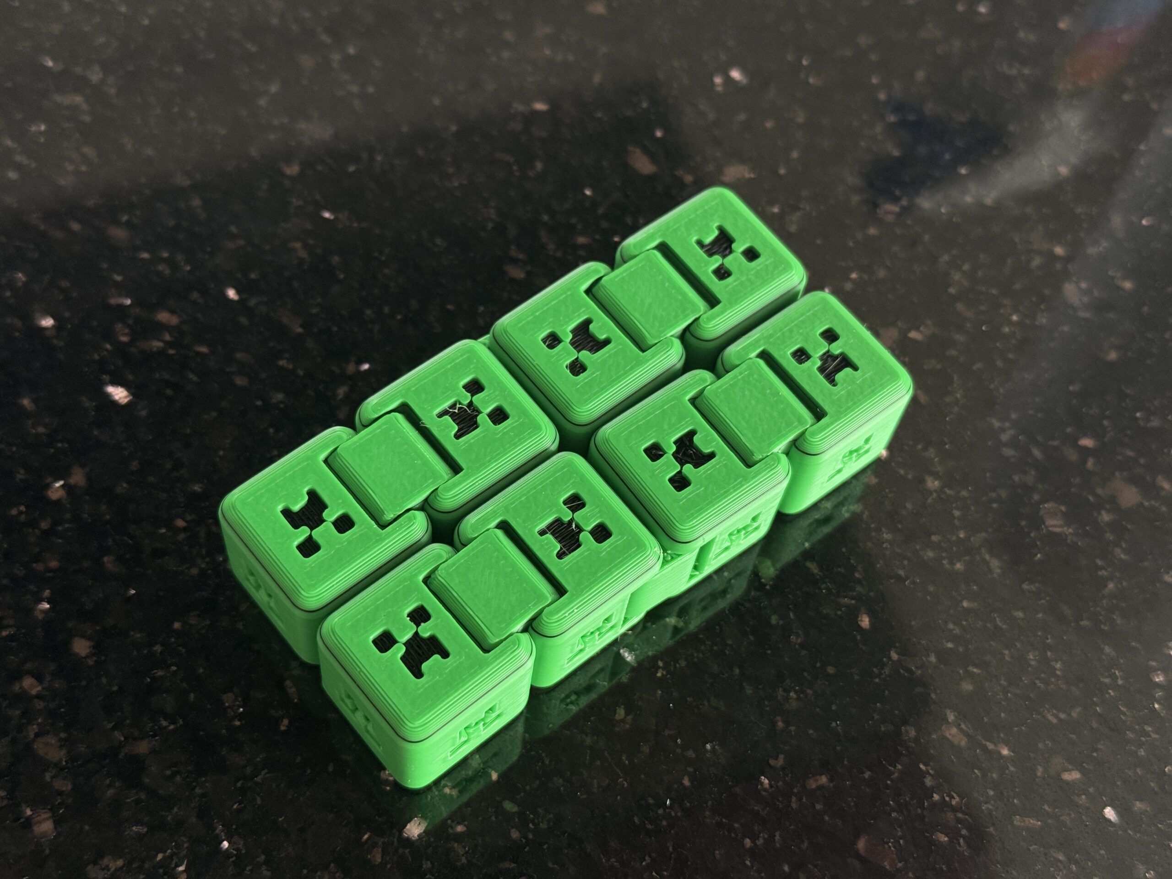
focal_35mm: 48
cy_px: 440
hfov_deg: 39.7
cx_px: 586
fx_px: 1625
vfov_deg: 30.3
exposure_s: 1/106
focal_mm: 6.76
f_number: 1.78
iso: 100
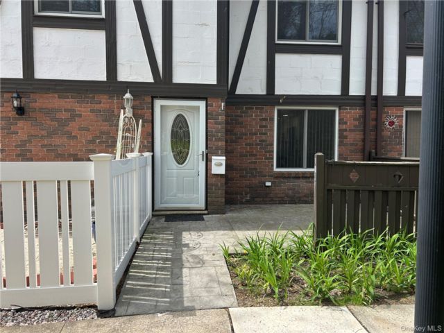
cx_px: 222
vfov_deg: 53.1
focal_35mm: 26
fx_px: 333
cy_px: 166
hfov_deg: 67.3
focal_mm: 5.7
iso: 50
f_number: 1.5
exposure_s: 1/1311
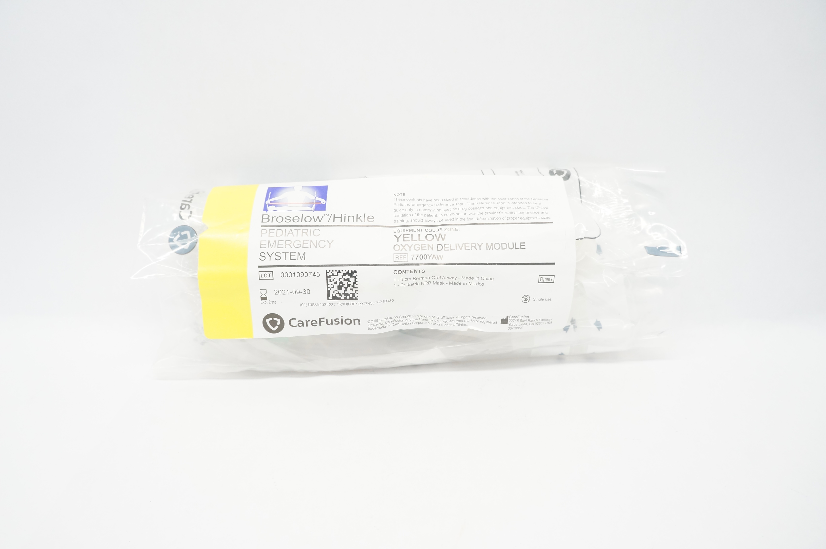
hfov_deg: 67.4
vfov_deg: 47.8
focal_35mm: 27
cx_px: 413
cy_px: 274
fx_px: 619
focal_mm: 18
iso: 800
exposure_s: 1/80
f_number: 5.6
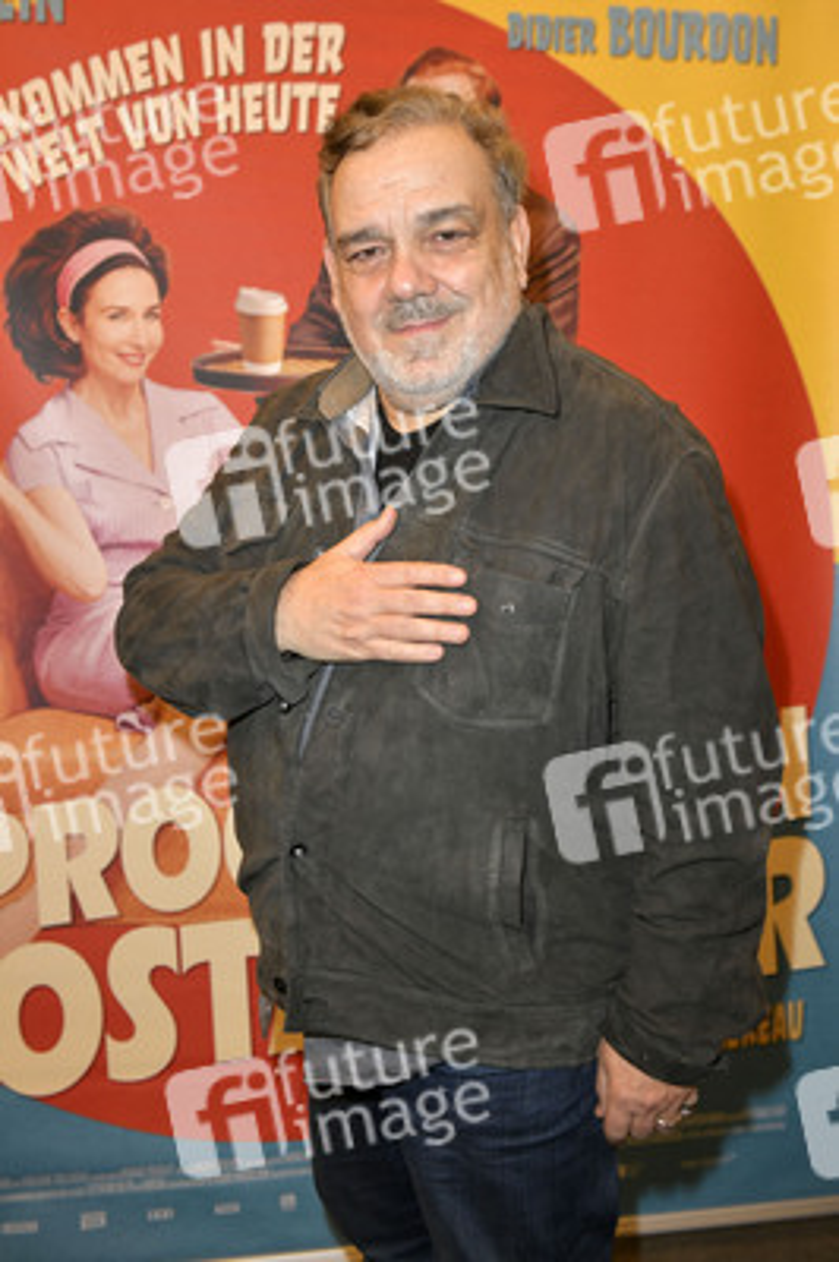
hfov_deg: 35.0
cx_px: 420
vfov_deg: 50.7
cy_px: 631
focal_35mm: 38
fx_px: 1331
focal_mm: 38
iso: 2000
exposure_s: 1/125
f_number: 5
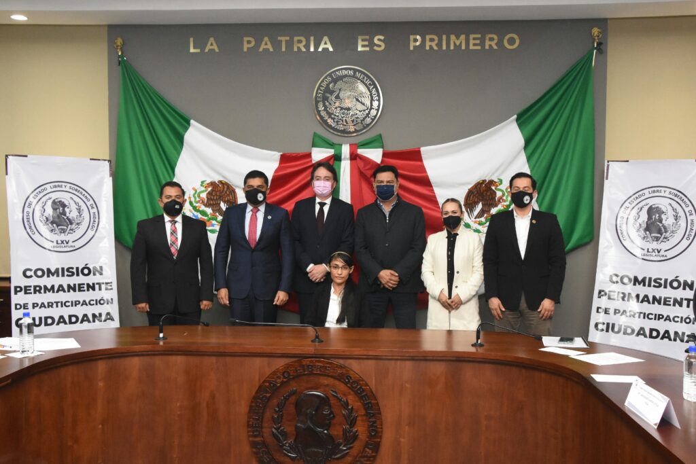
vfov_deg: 36.9
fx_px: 696
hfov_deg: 53.1
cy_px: 232
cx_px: 348
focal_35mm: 36
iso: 3200
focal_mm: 24
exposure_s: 1/80
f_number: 8
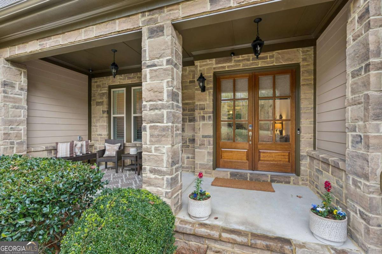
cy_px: 127
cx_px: 191
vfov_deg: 73.7
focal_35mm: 16
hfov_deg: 96.7
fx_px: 170
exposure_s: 1/6
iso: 100
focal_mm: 16
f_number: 8
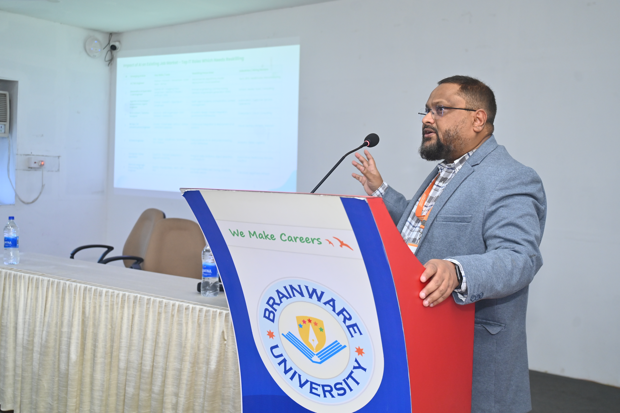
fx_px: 688
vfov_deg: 33.4
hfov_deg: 48.5
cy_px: 206
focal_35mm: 40
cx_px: 310
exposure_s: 1/100
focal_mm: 40
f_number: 4
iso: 1000
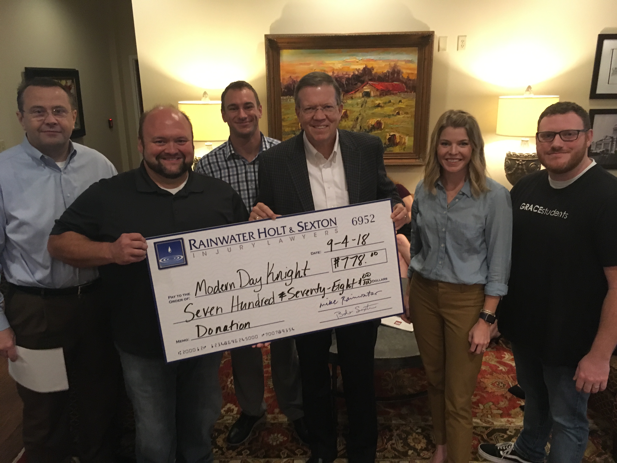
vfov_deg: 48.2
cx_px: 308
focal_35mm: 29
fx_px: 517
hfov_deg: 61.7
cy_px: 232
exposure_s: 1/15
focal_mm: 4.15
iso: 200
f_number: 2.2
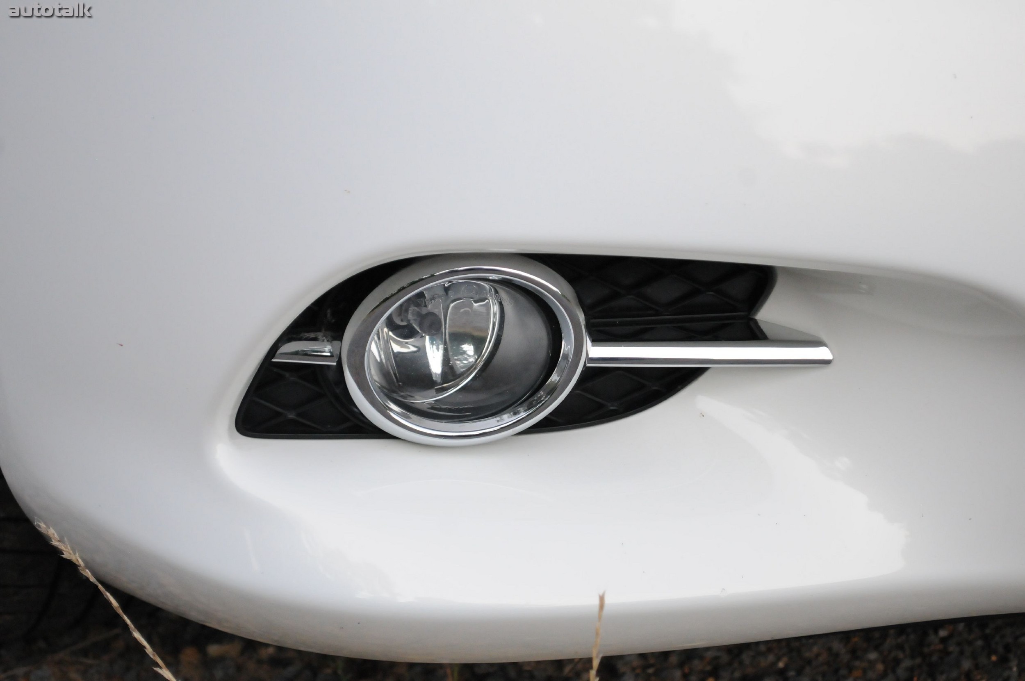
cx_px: 512
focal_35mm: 82
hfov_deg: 24.6
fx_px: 2346
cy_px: 340
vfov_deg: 16.5
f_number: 5.6
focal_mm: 55
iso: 2000
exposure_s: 1/800
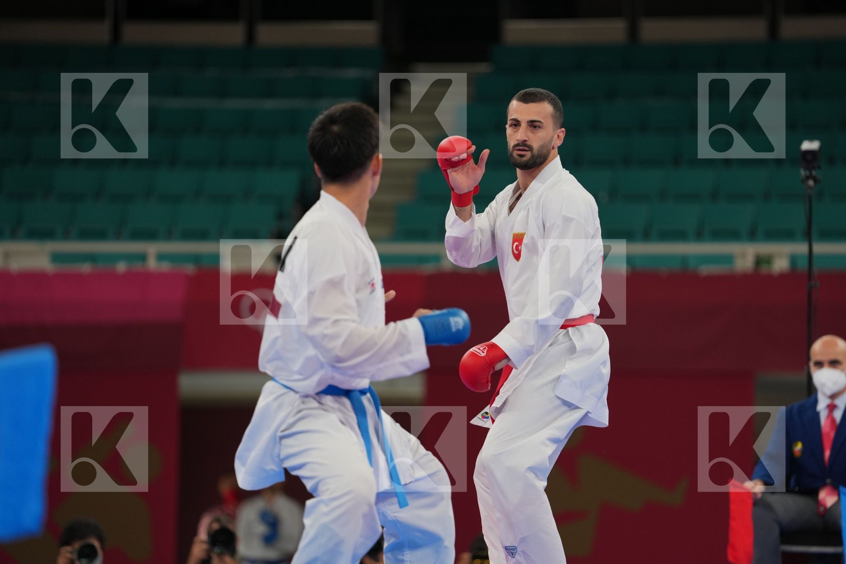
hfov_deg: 10.3
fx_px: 4700
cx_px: 423
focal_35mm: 200
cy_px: 282
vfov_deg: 6.9
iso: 500
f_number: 2.8
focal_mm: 200
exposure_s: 1/1000
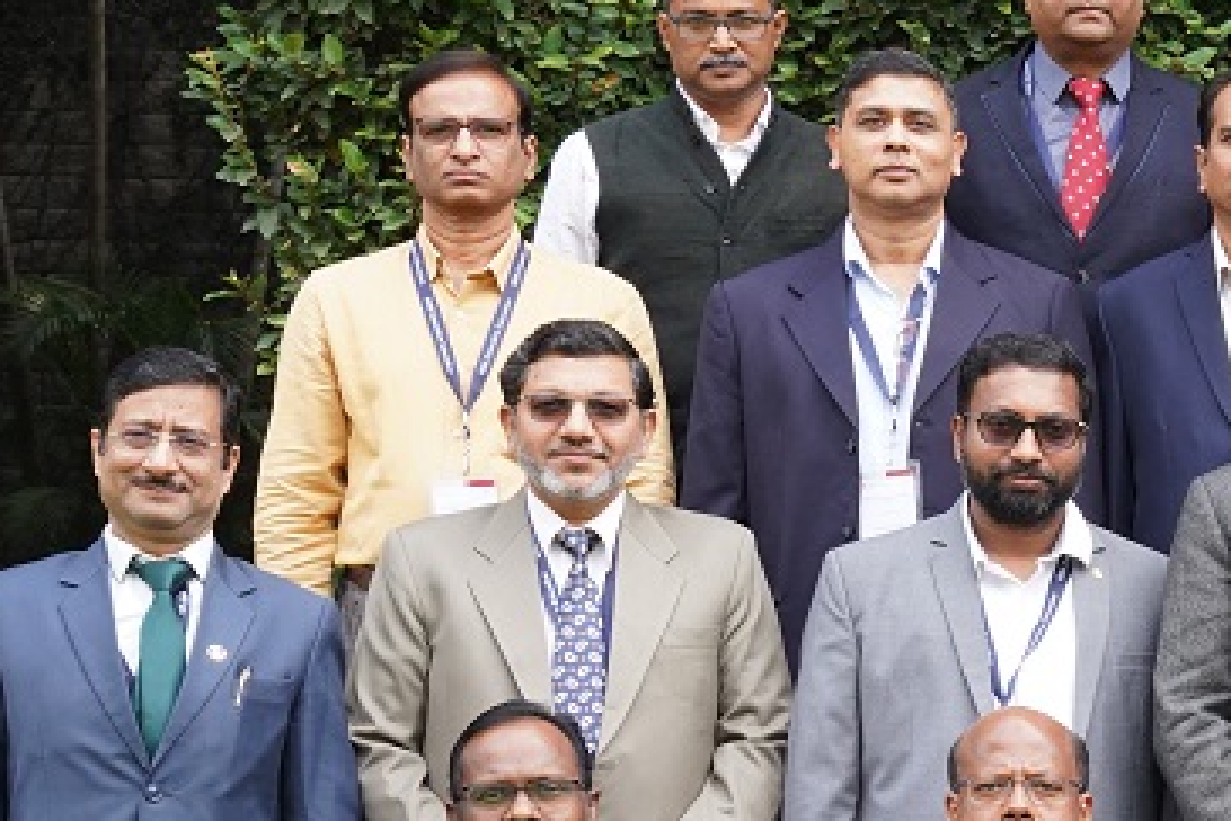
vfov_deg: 10.0
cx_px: 2080
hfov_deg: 13.7
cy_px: 845
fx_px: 4652
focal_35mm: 136
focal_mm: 33
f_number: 8
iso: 500
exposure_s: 1/125
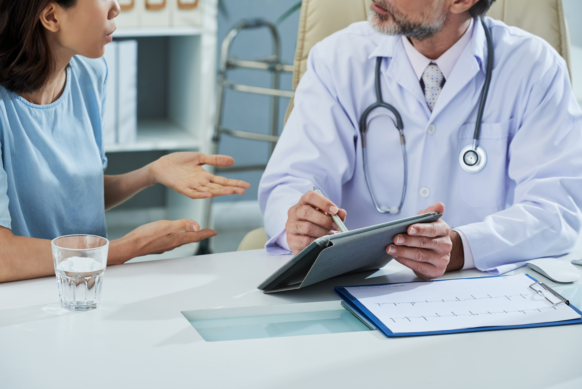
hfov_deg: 16.8
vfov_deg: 11.2
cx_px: 291
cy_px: 194
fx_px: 1973
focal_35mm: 122
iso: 400
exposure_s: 1/200
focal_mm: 122
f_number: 8
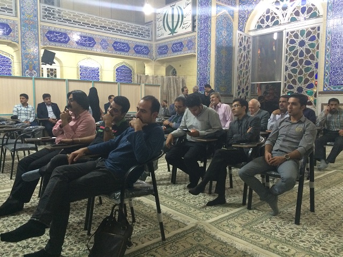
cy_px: 128
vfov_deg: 48.2
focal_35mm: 29
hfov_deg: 61.7
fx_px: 287
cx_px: 172
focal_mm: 4.15
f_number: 2.2
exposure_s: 1/33
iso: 320
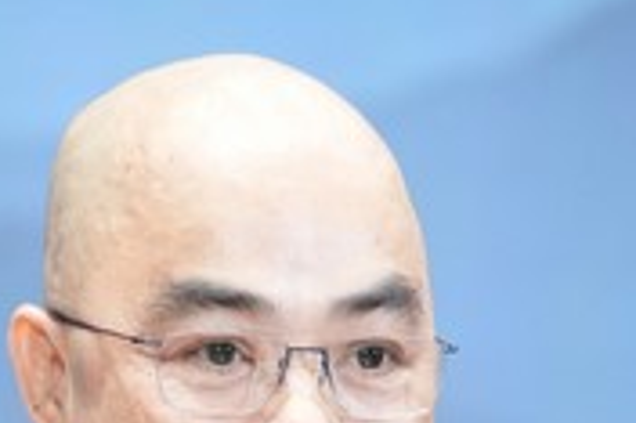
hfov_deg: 4.2
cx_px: 452
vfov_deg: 2.8
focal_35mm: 488
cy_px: 725
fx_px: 8613
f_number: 2.8
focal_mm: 132
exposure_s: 1/160
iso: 4000
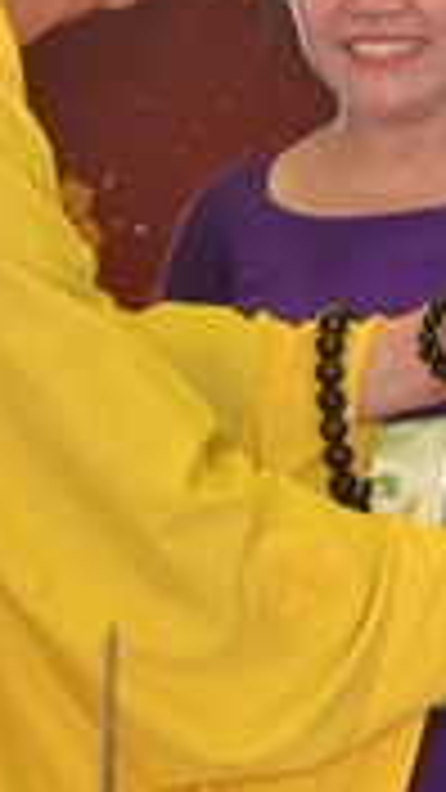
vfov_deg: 10.6
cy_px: 439
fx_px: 4267
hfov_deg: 5.9
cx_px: 842
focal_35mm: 203
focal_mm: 35
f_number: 5
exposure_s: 1/125
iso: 1000
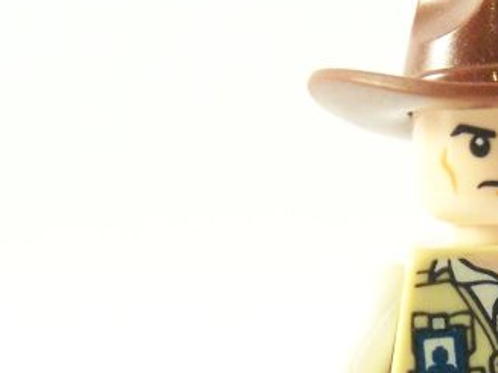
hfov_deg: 4.9
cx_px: 519
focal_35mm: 401
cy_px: 399
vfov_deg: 3.7
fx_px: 5767
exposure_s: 1/60
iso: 400
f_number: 3.6
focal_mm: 21.2
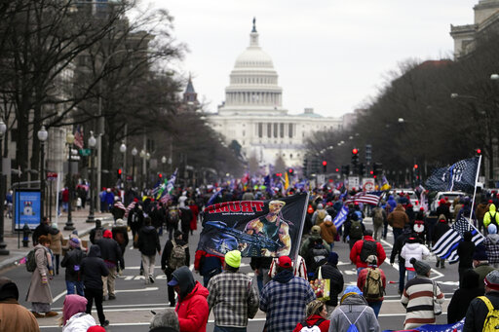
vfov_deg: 6.9
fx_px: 2771
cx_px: 250
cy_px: 166
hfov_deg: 10.3
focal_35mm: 200
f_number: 5.6
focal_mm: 200
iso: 1000
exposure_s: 1/2000
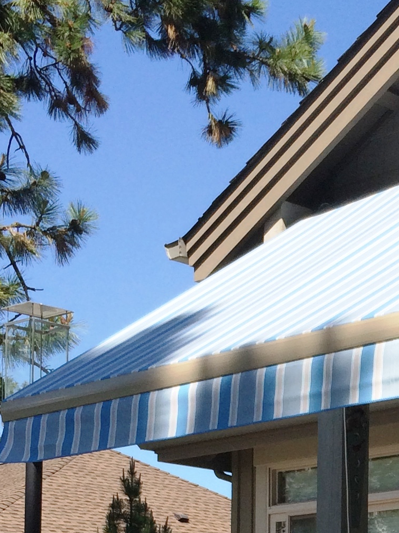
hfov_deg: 14.9
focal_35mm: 94
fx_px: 1445
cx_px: 540
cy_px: 631
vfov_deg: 19.7
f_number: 2.2
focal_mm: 4.15
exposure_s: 1/1520
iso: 32
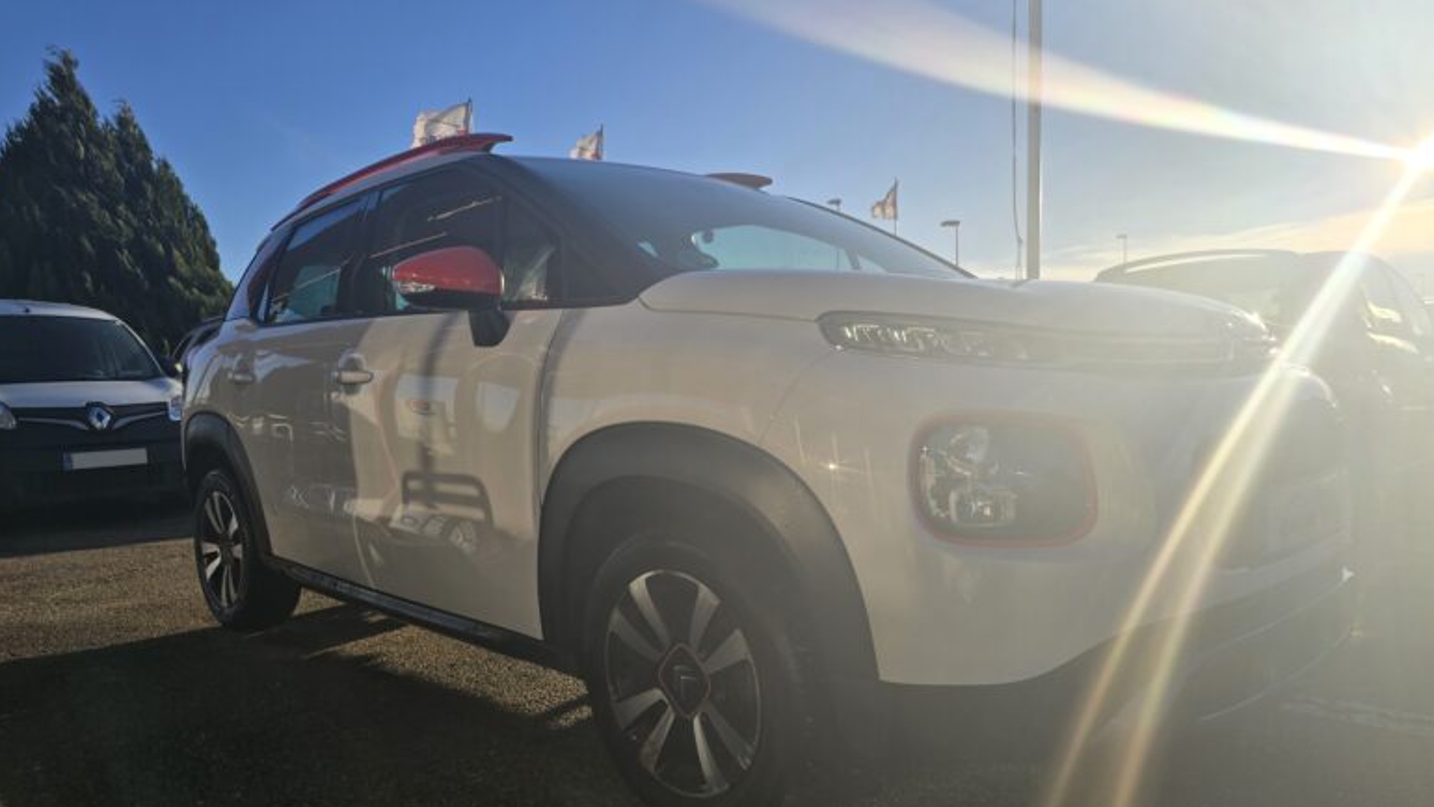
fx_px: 989
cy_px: 482
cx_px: 696
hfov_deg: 71.9
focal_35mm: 26
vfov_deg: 44.2
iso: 12
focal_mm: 6.3
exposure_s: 1/1775
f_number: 1.7
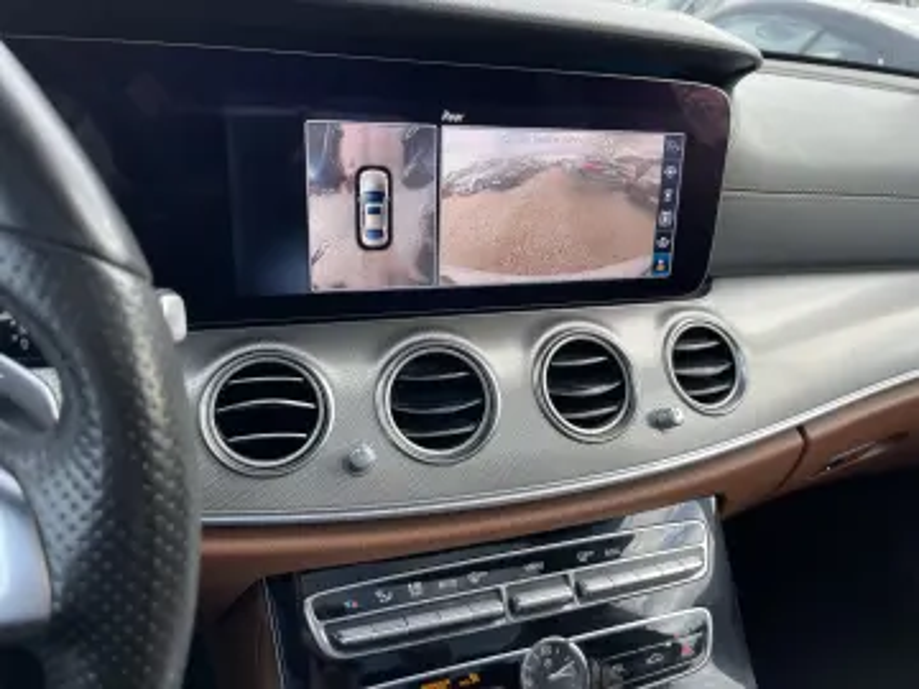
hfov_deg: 69.4
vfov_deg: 54.9
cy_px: 344
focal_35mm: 25
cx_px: 460
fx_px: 664
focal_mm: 5.1
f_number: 1.6
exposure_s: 1/121
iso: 40
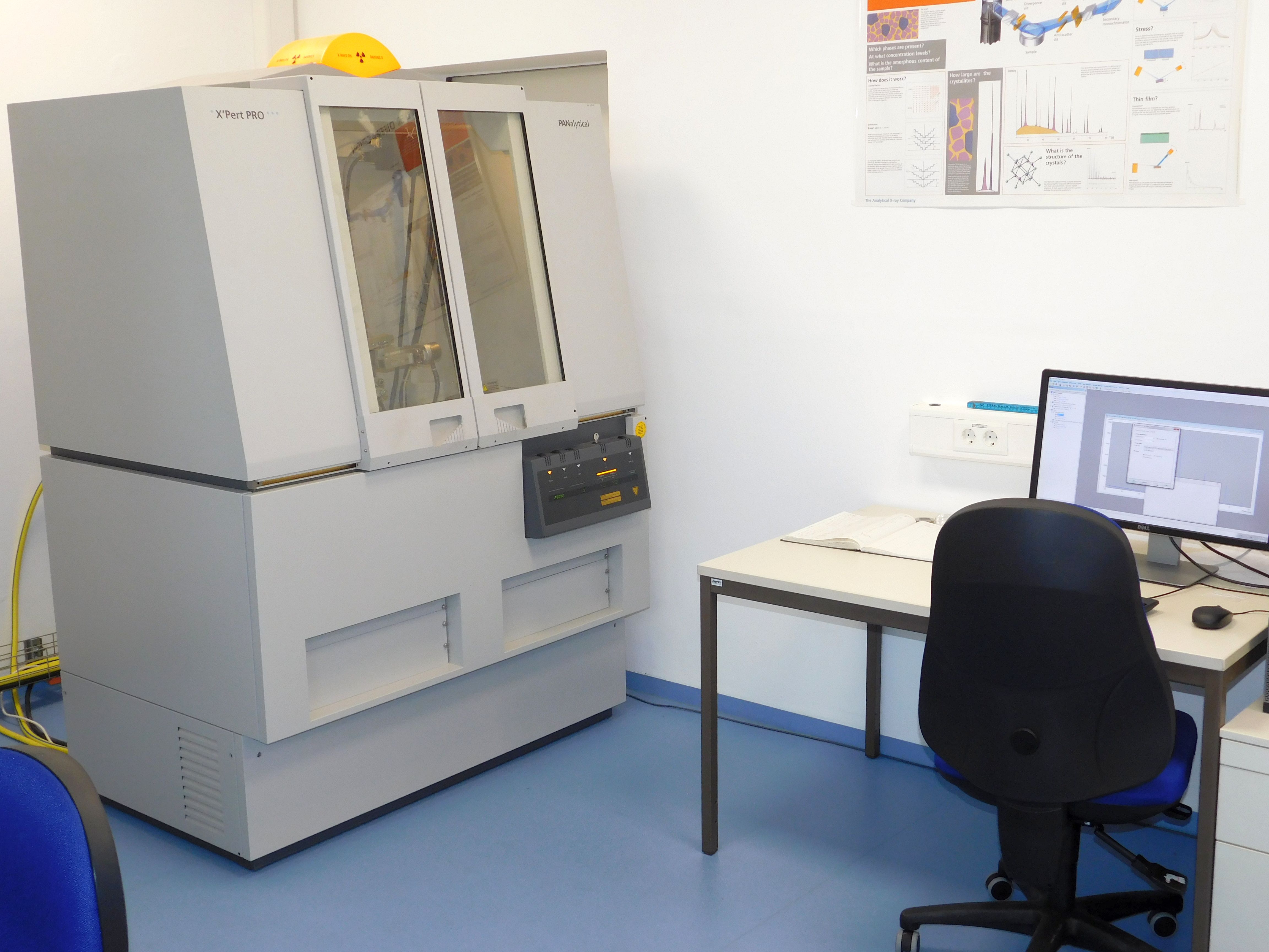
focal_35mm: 40
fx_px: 1466
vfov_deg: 36.0
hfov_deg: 46.8
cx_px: 634
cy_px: 476
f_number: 3.6
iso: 140
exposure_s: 1/30
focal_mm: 7.1
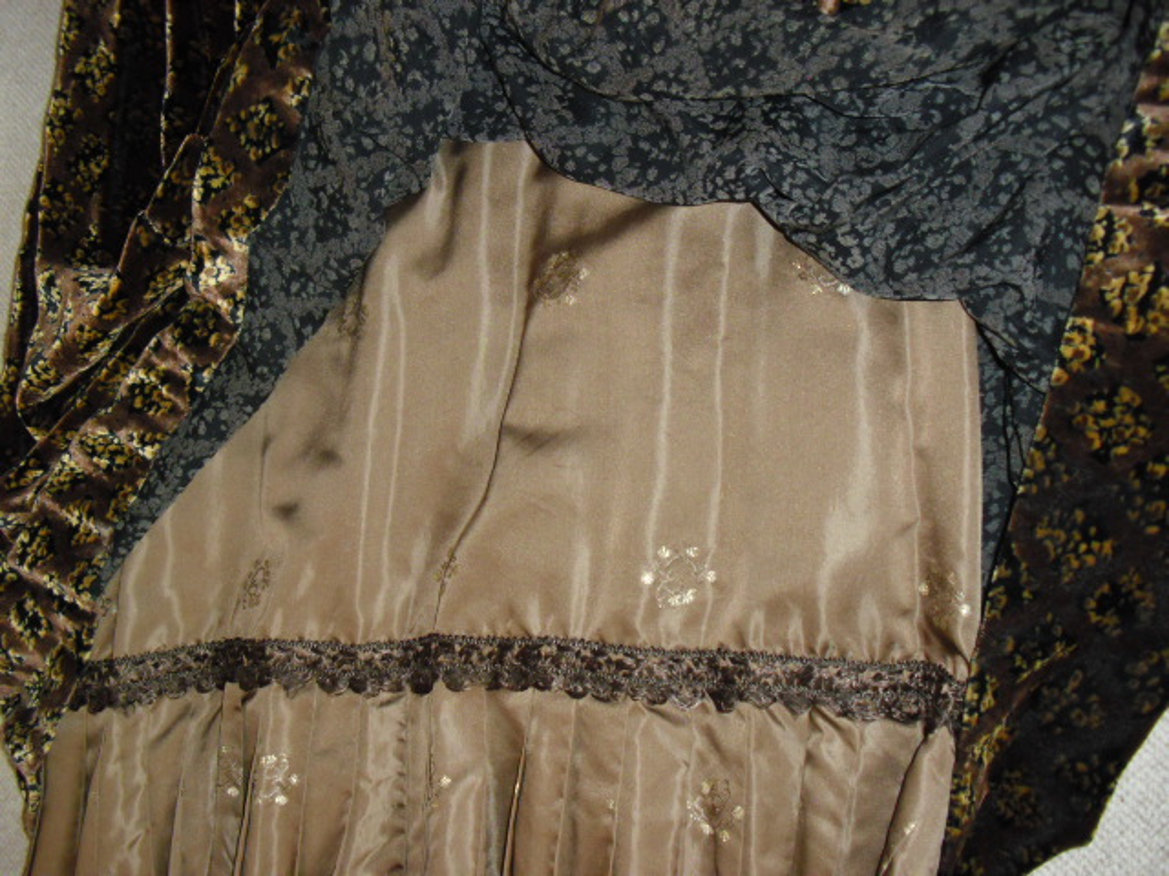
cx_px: 584
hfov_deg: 51.4
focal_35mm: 36
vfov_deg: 39.7
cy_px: 438
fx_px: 1216
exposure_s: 1/60
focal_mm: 6.3
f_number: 3.1
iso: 200
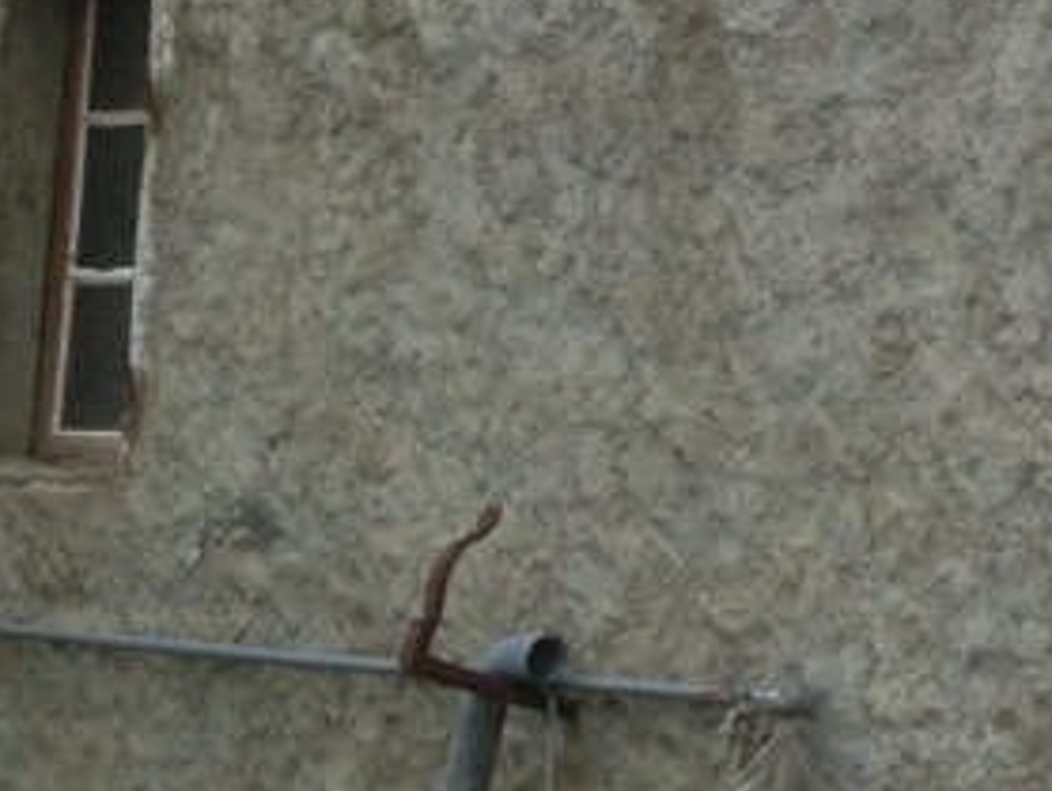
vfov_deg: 7.9
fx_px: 5505
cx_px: 2081
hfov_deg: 10.1
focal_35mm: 181
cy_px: -765
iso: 50
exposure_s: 1/606
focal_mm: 4.3
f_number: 2.4
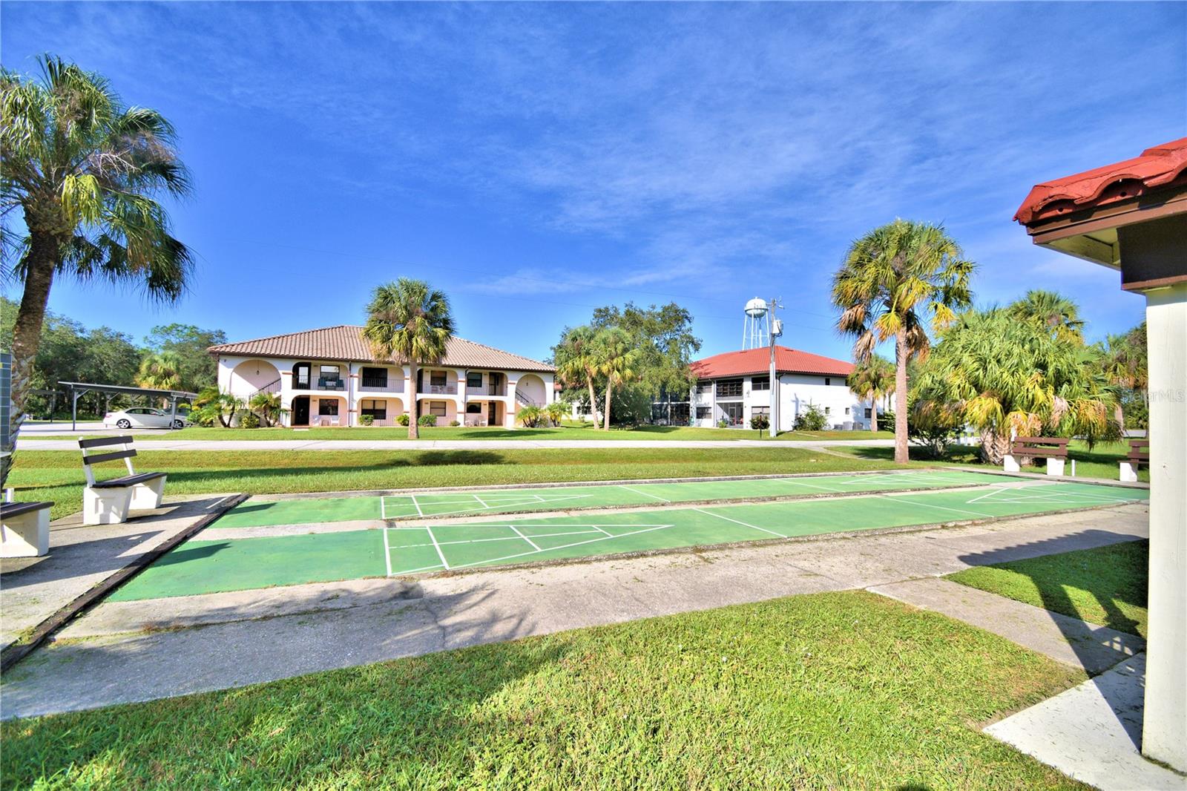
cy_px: 396
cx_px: 594
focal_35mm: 15
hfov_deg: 100.4
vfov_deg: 77.3
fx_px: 494
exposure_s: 1/1600
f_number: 4.5
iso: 100
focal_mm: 10
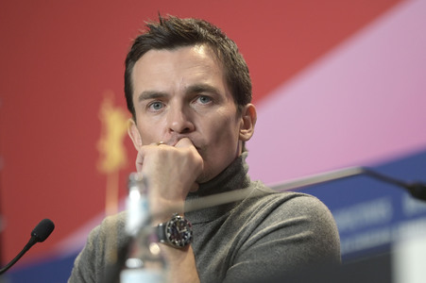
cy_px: 142
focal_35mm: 190
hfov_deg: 10.8
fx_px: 2247
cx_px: 213
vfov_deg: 7.2
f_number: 3.5
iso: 2000
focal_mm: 190
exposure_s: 1/320
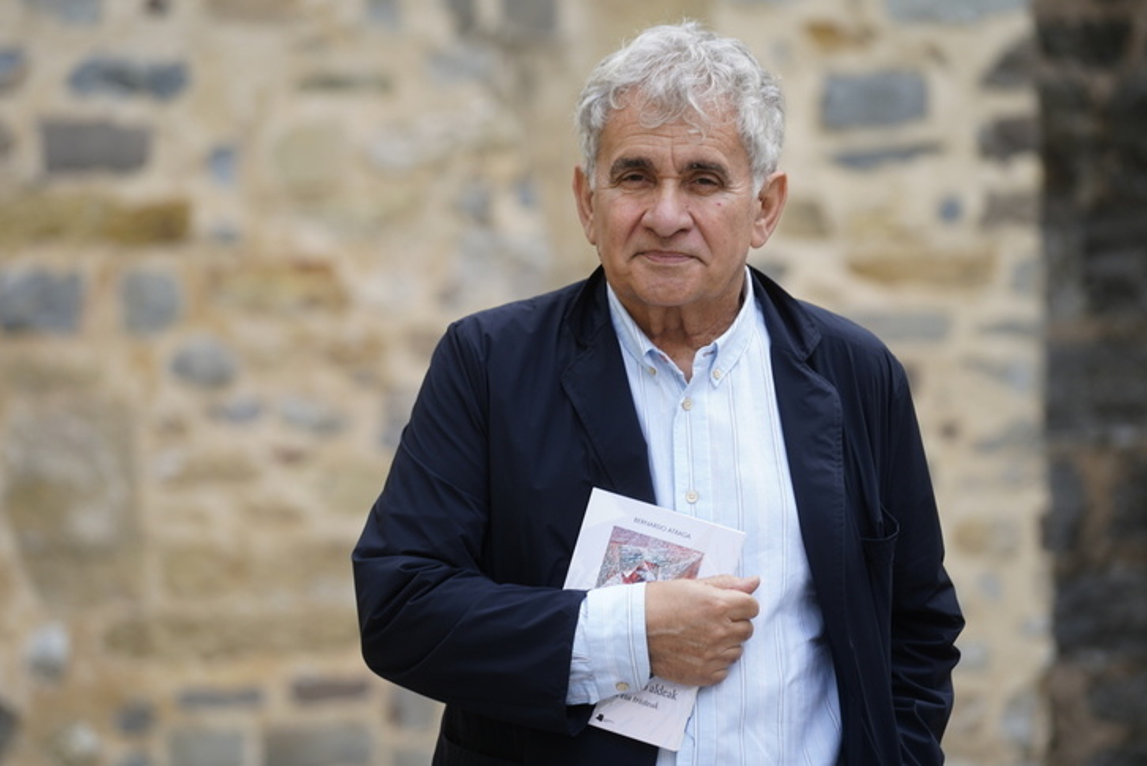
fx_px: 5388
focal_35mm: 169
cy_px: 383
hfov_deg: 12.2
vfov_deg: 8.1
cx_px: 574
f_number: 4
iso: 200
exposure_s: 1/250
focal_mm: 169
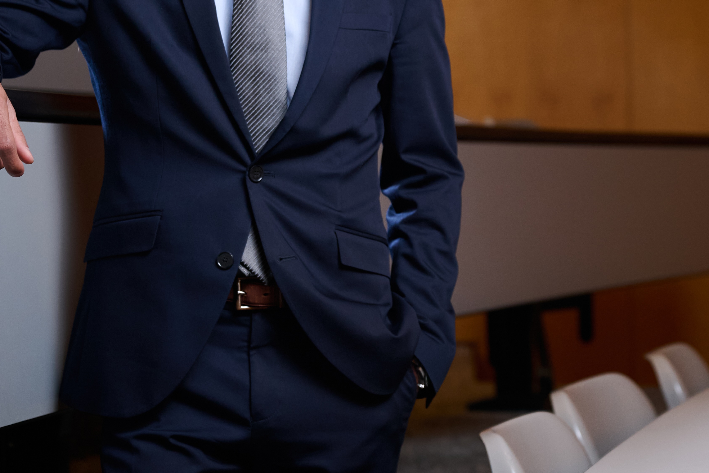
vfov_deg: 11.7
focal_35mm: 117
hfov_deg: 17.4
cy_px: 74
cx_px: 526
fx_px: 2304
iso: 320
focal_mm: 48
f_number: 2.8
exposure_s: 1/250
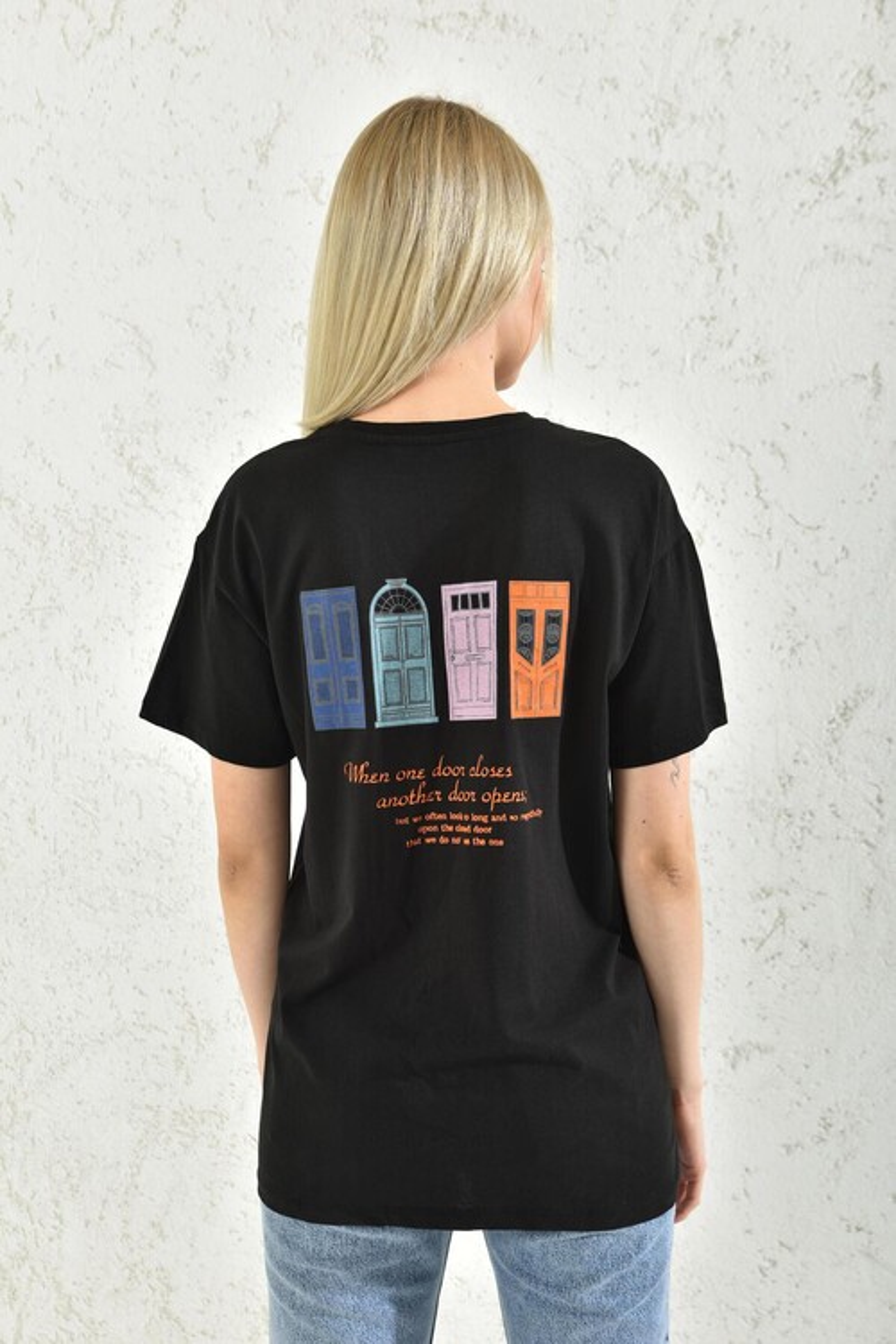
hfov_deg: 31.9
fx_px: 1568
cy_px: 672
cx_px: 448
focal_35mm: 42
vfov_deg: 46.4
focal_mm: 42
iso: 100
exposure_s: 1/160
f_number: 7.1
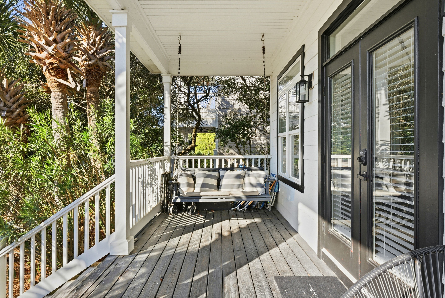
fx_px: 262
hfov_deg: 80.6
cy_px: 149
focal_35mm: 21
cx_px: 222
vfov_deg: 59.1
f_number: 16
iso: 400
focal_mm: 21.2
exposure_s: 1/1250
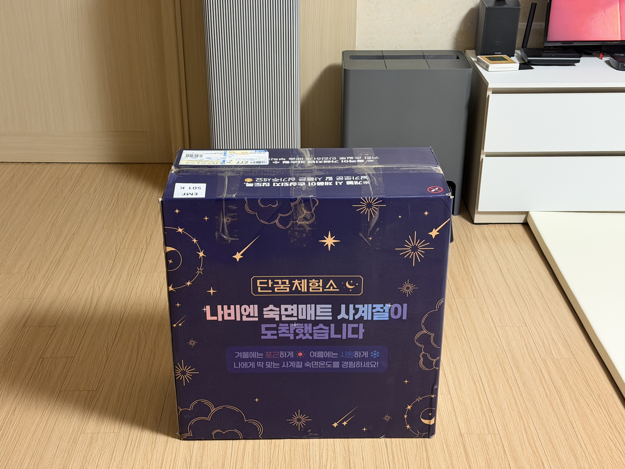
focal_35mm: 48
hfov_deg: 39.7
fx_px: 867
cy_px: 234
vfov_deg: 30.3
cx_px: 312
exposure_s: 1/40
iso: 500
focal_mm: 6.76
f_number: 1.78
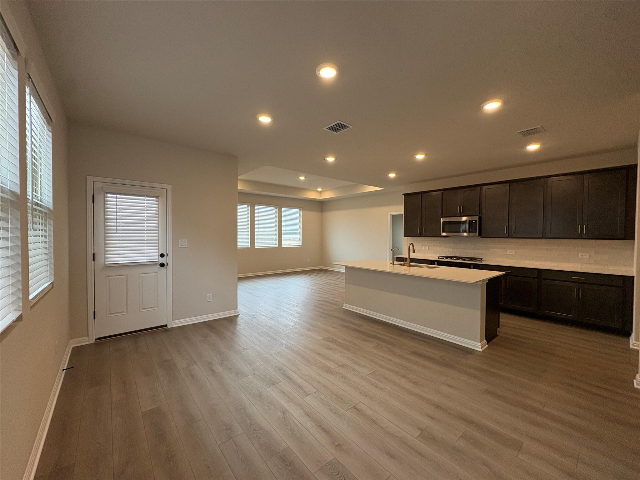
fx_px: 259
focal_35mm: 14
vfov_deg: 85.7
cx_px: 320
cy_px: 240
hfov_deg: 102.1
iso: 160
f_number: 2.2
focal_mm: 2.22
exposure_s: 1/120
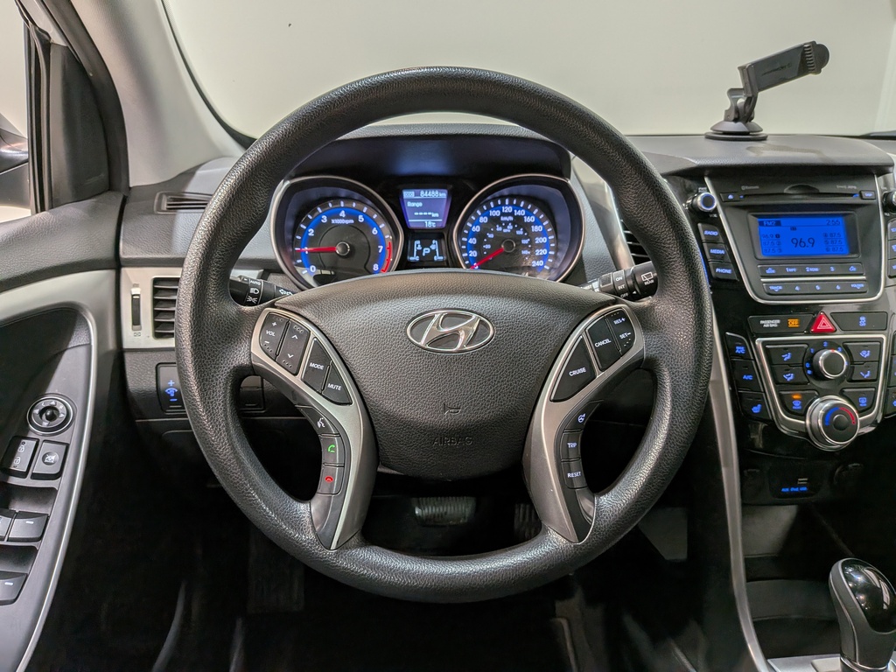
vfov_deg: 56.8
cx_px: 448
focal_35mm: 24
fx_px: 621
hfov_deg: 71.6
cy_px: 336
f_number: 1.7
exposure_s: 1/183
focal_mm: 4.53
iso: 28
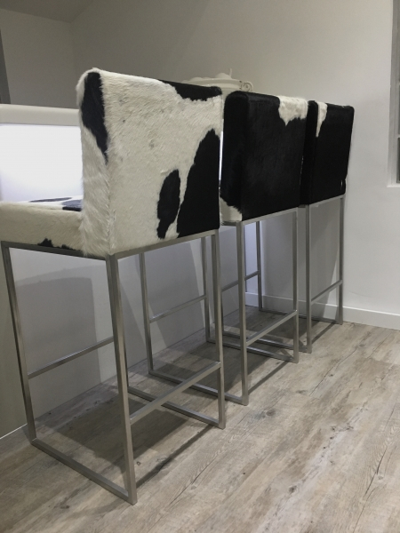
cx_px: 200
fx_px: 447
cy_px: 266
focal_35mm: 29
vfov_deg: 61.7
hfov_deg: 48.2
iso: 200
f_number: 2.2
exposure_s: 1/33
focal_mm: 4.15
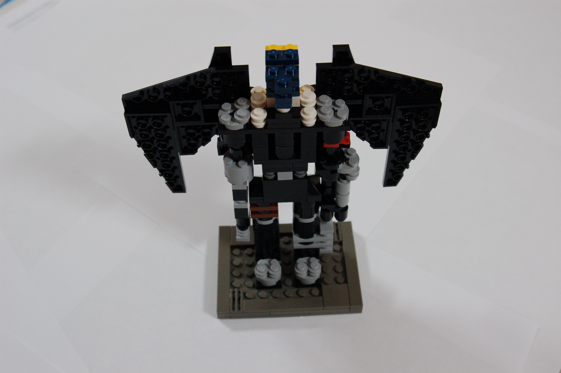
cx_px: 280
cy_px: 186
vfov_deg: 31.8
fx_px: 654
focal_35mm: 42
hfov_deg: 46.4
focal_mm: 28
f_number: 6.3
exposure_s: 1/13
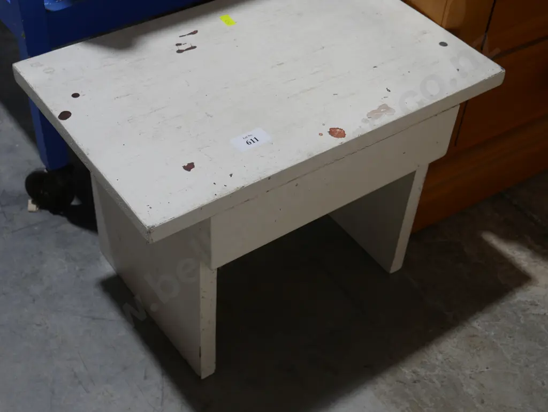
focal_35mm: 50
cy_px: 206
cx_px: 274
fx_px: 792
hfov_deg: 38.2
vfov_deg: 29.1
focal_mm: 25
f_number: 5.3
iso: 250
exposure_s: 1/60
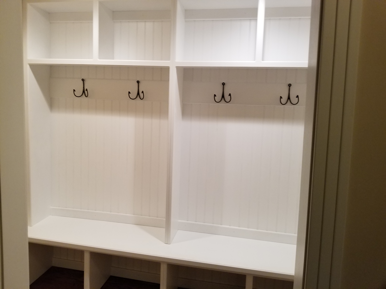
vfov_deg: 53.1
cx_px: 193
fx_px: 290
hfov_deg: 67.3
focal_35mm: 26
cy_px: 144
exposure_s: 1/60
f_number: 1.7
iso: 200
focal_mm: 4.25
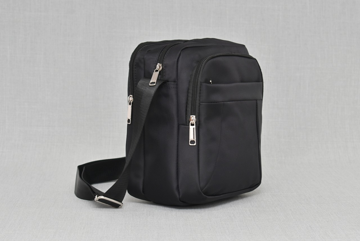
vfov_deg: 17.5
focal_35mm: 78
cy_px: 120
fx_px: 781
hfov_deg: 26.0
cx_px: 180
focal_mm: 52
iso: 100
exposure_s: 1/60
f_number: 5.6
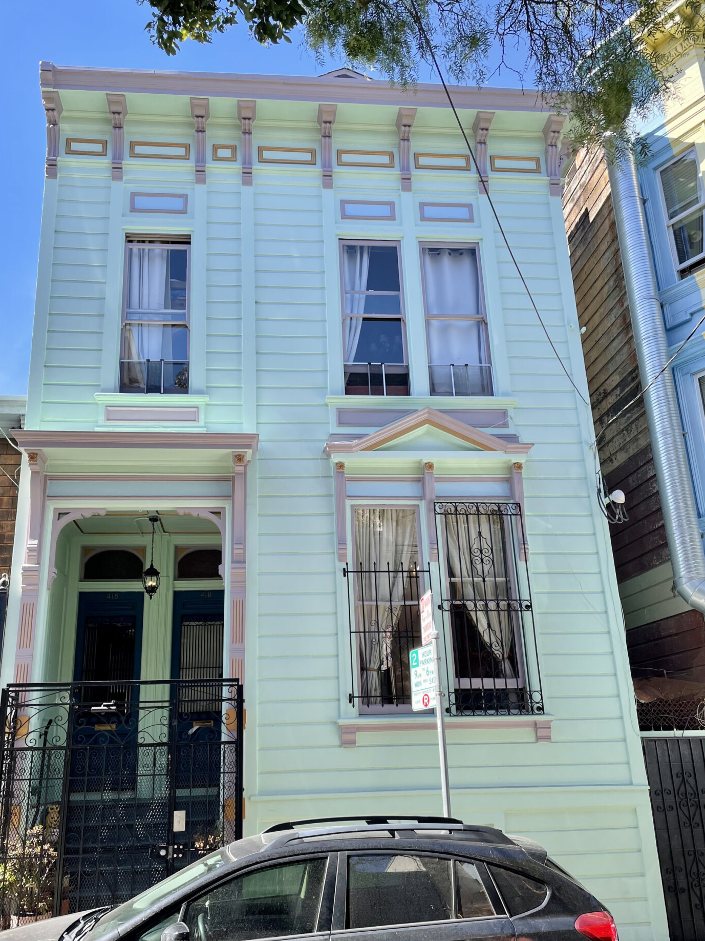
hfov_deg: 48.2
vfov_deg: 61.6
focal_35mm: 29
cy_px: 510
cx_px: 326
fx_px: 787
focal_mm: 4.2
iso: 32
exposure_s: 1/849
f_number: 1.6
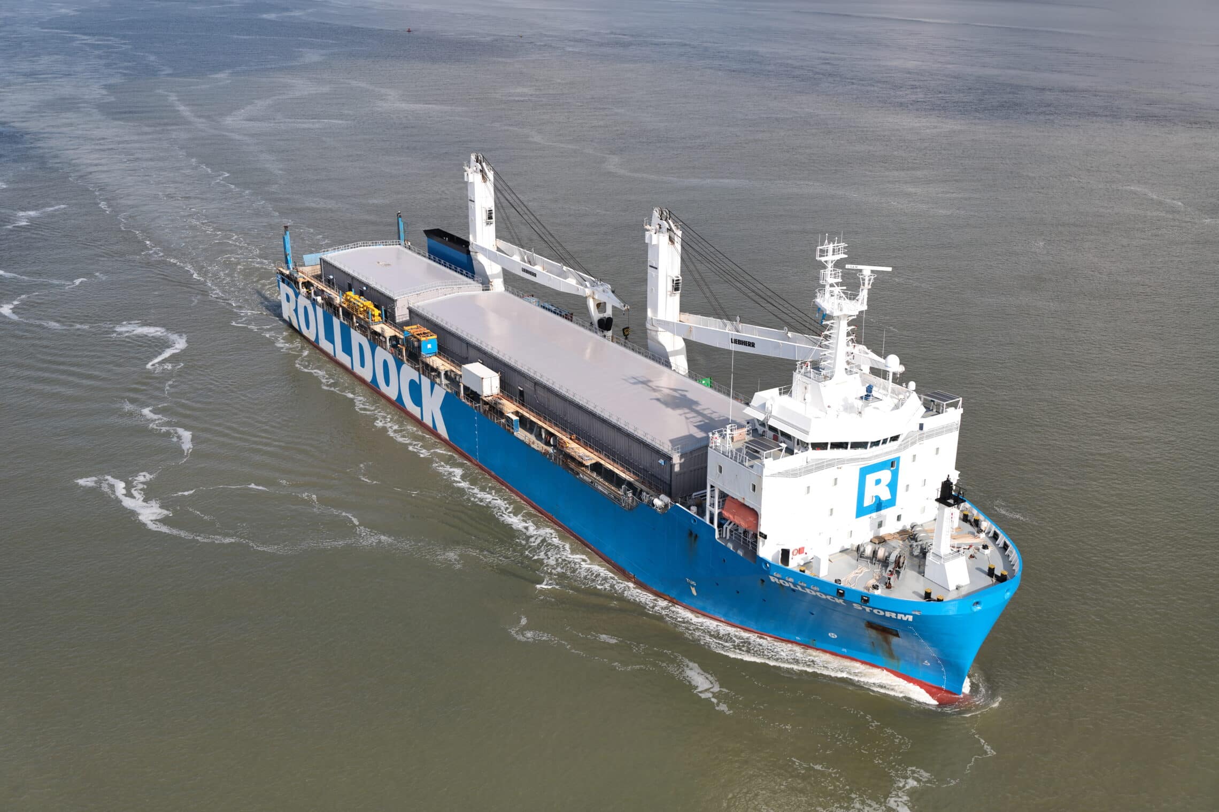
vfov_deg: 37.8
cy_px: 406
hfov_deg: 54.4
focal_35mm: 35
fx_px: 1185
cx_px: 610
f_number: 2.8
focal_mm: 35
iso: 100
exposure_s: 1/80
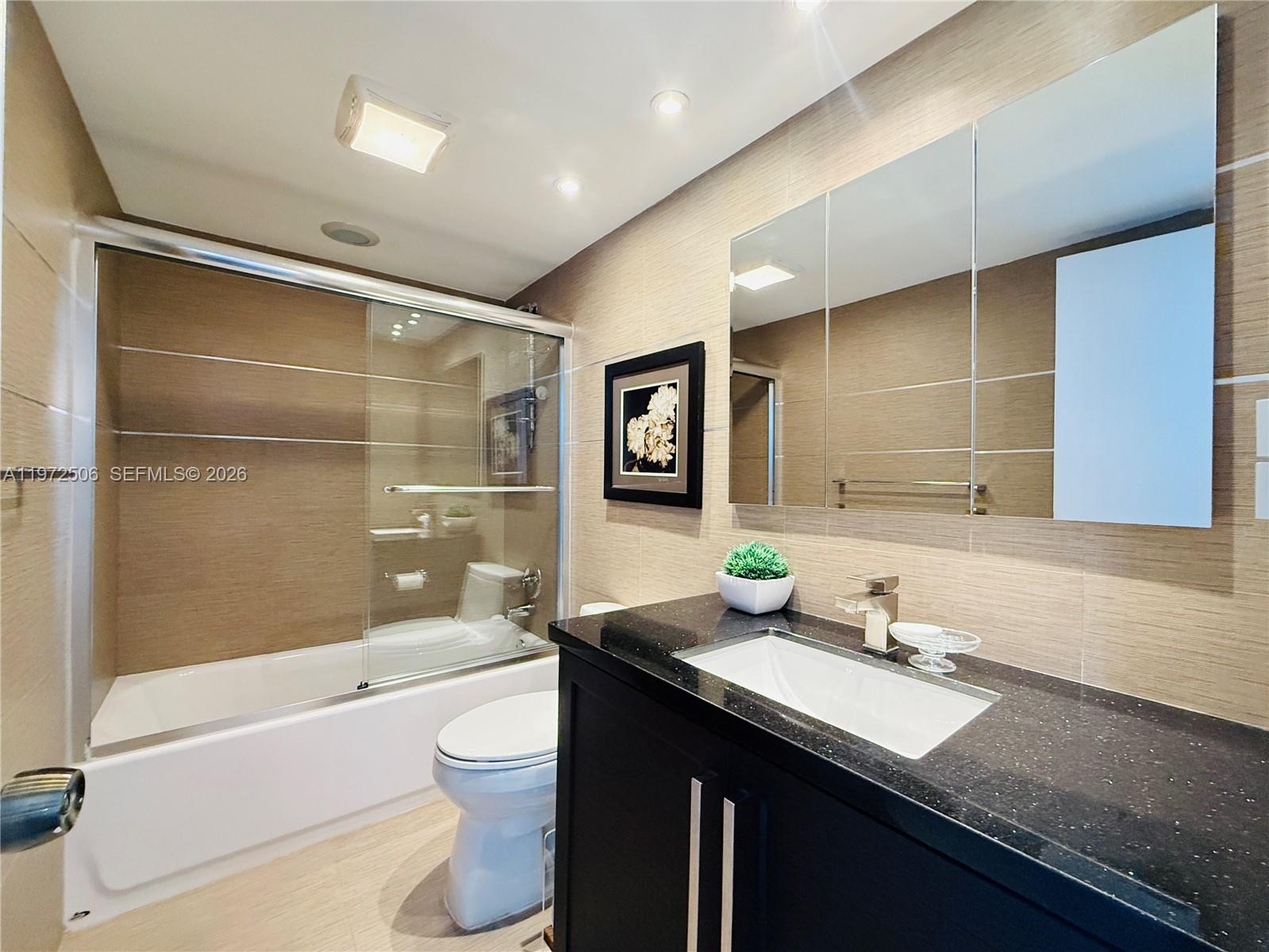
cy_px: 476
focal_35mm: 14
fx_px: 513
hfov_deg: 102.1
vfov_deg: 85.7
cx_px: 634
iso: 640
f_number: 2.2
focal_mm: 2.22
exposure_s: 1/120
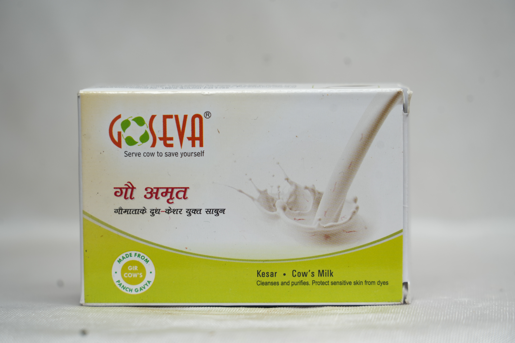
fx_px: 1502
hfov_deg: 19.5
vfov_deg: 13.0
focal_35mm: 105
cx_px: 258
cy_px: 172
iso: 250
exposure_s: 1/60
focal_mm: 105
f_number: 5.6
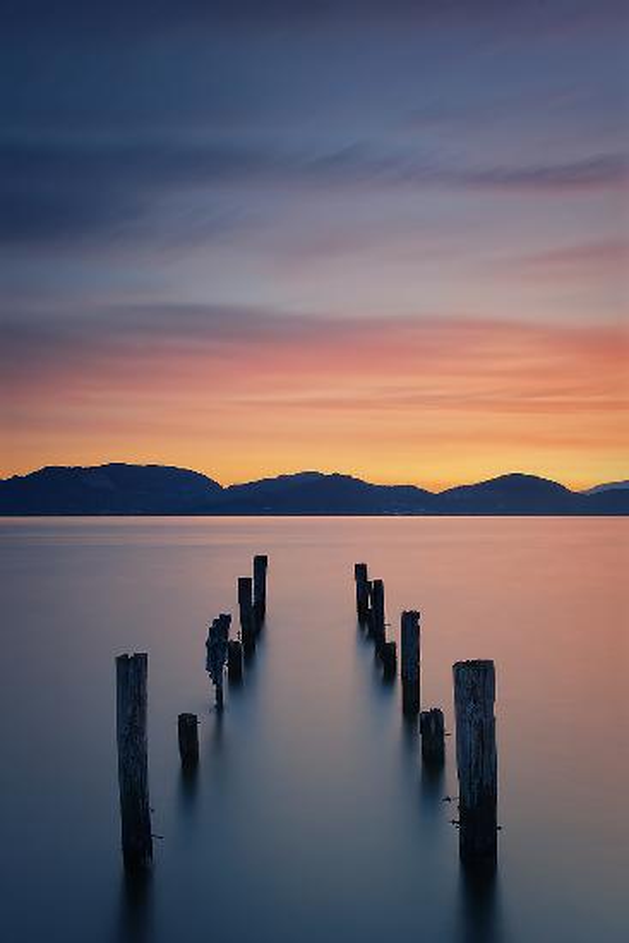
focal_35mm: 31
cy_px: 472
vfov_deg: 60.3
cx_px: 314
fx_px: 812
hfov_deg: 42.3
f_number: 11
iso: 100
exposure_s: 118
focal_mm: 31
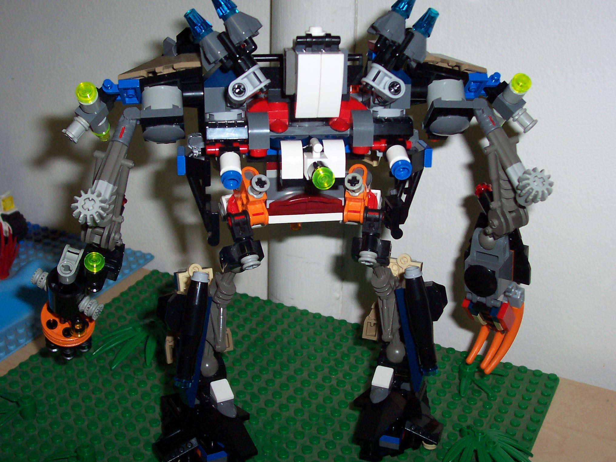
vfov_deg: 31.5
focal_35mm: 46
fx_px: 819
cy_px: 231
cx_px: 308
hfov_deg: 41.2
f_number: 3
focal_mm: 7
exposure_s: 1/60
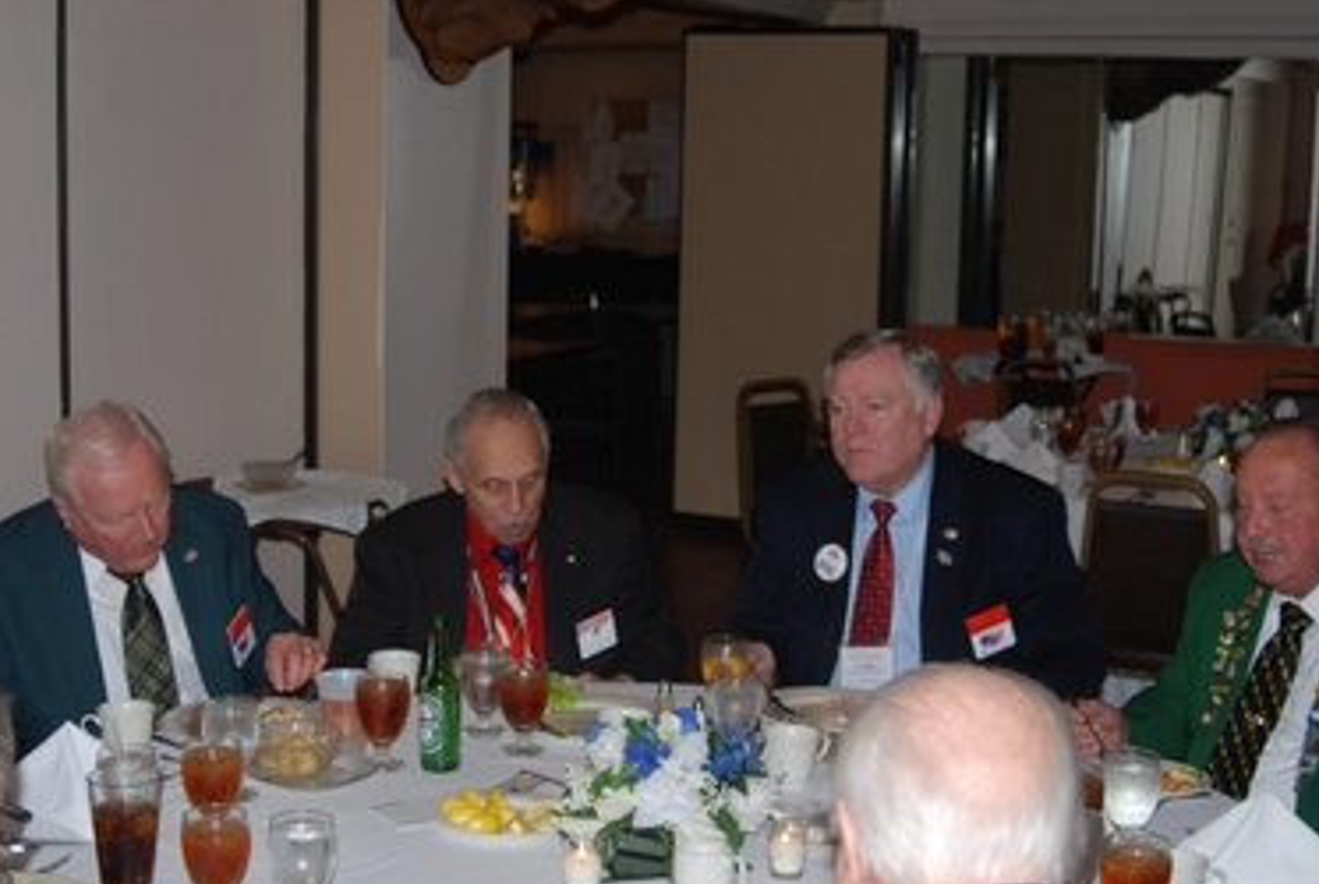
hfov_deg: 36.8
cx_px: 594
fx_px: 1982
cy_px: 428
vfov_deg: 25.1
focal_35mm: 54
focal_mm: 28
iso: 125
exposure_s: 1/60
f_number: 3.5
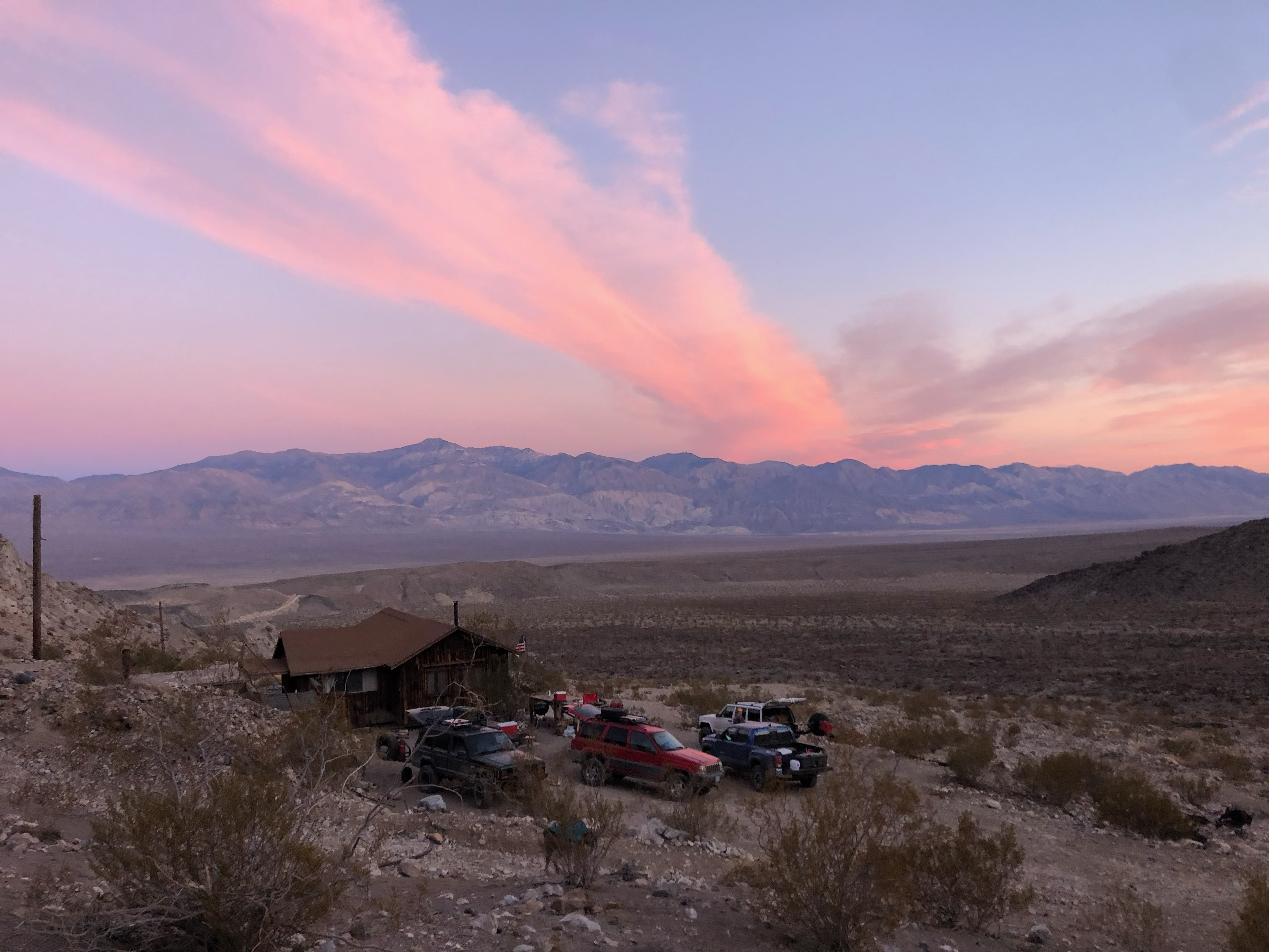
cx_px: 634
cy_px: 476
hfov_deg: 63.4
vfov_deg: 49.7
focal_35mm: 28
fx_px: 1026
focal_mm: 3.99
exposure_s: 1/30
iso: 32
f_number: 1.8
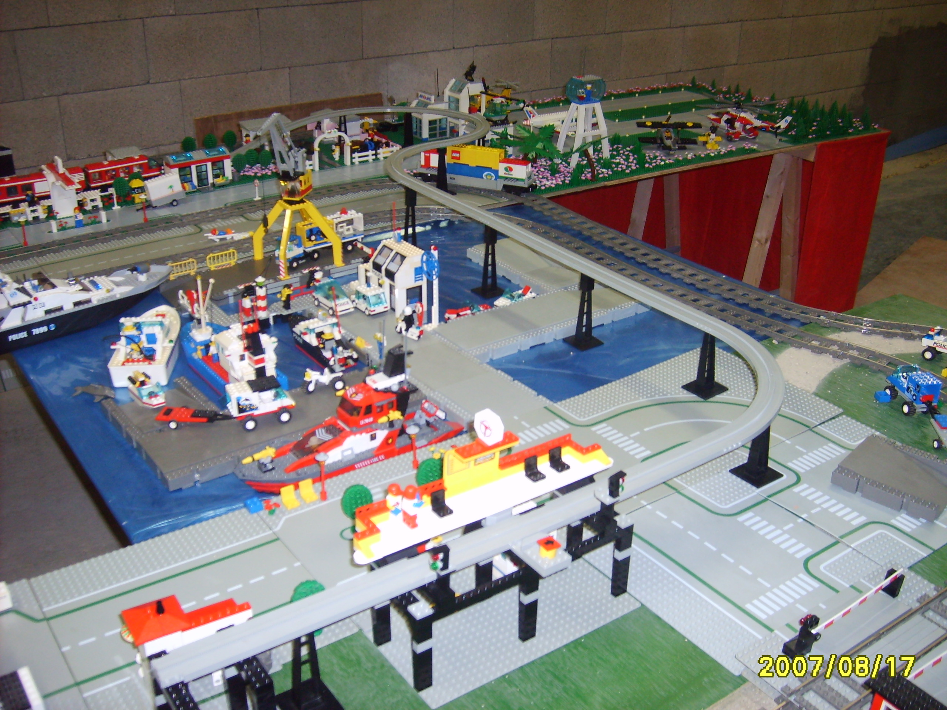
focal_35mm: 35
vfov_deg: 40.7
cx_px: 474
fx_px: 958
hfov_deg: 52.6
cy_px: 355
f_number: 2.8
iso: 100
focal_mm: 5.8
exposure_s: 1/45
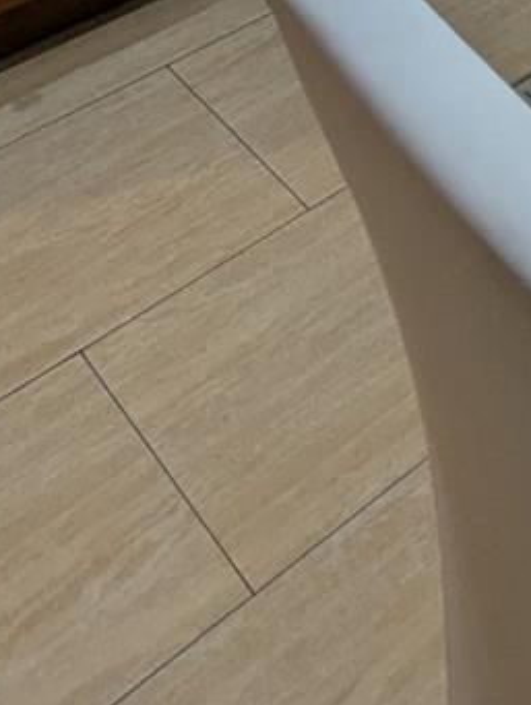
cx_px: 410
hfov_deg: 20.3
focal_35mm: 72
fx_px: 1468
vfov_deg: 17.5
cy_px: -763
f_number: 2.2
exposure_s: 1/40
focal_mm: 2.35
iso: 47
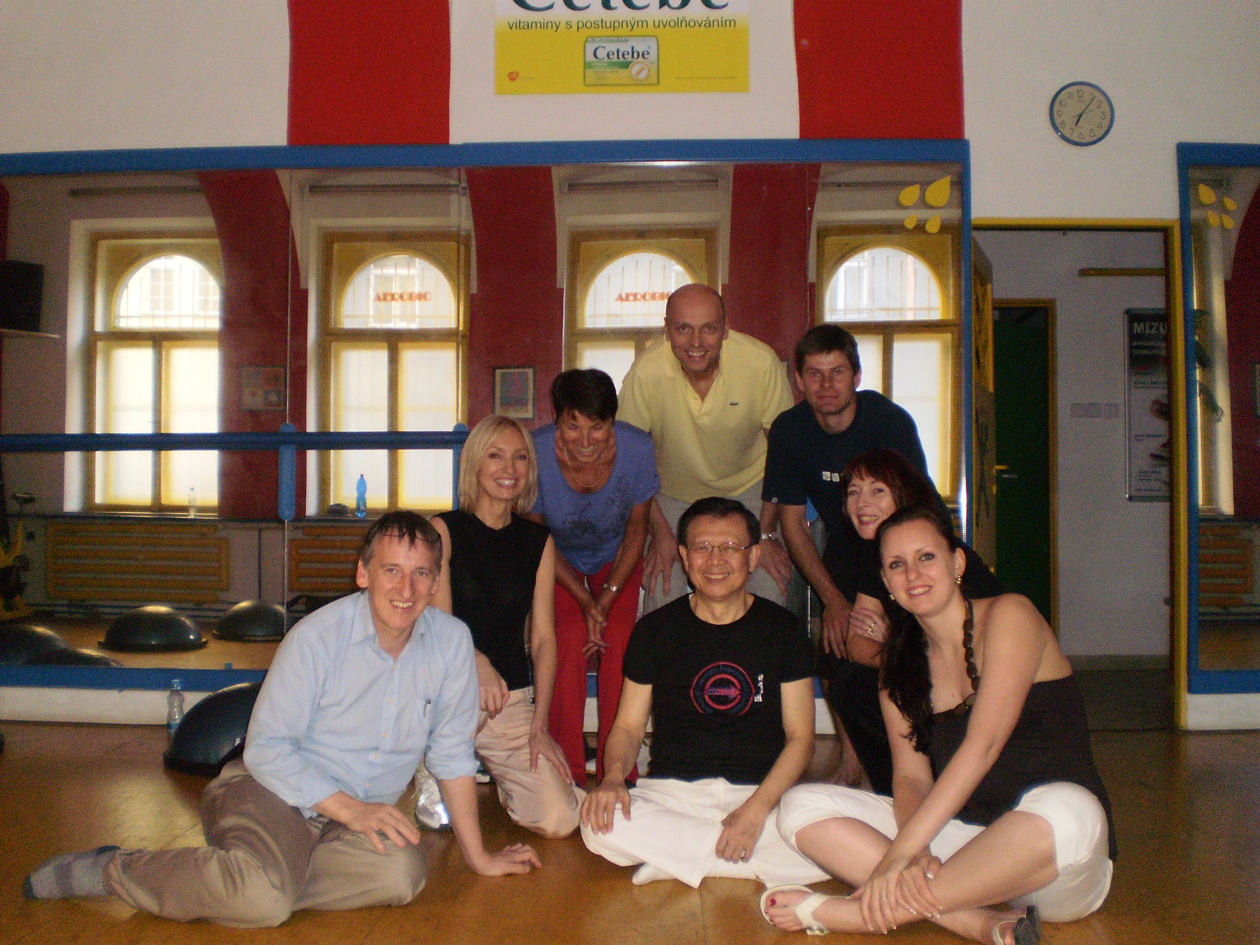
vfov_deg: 39.7
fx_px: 1310
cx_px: 630
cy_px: 472
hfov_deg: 51.4
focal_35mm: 36
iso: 250
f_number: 3.1
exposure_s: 1/30
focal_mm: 6.3
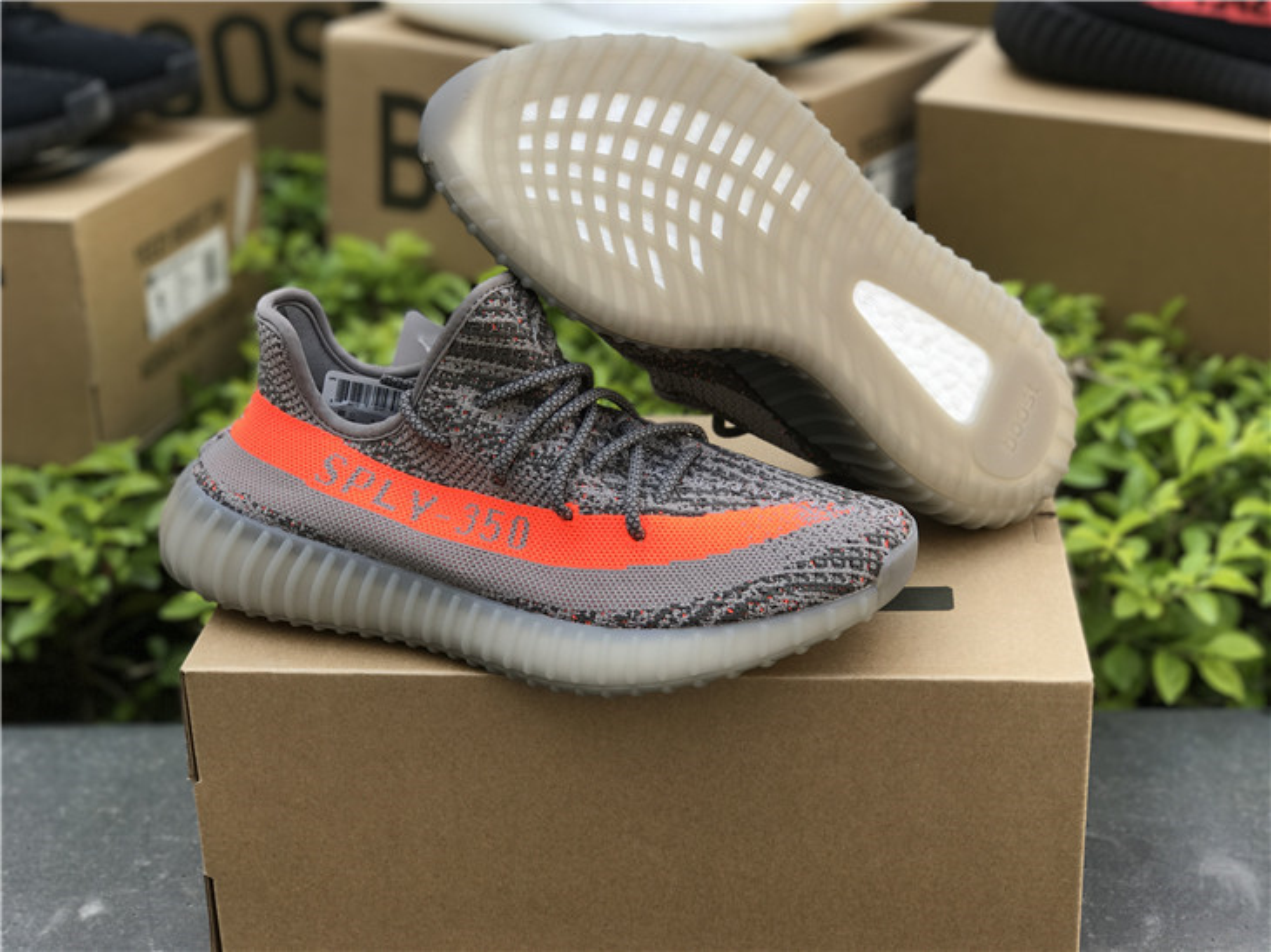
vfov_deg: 25.6
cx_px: 636
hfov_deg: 33.8
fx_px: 2092
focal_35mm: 57
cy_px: 476
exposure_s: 1/132
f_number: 2.8
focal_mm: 6.6
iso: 20
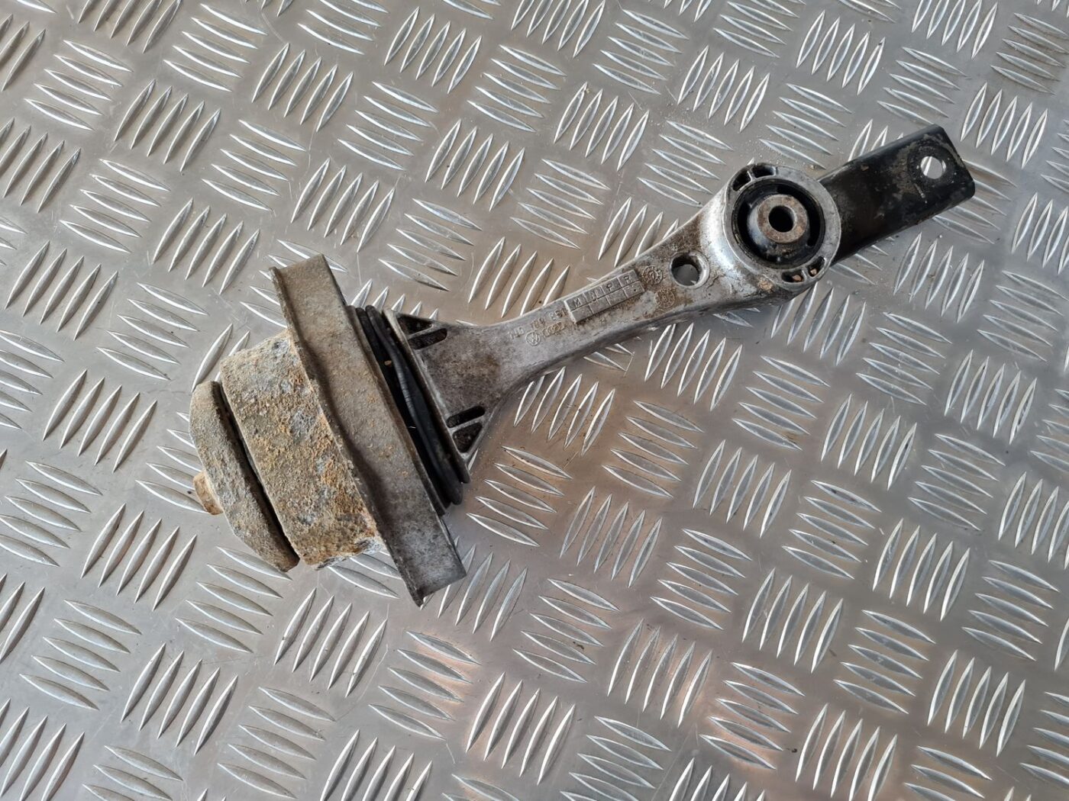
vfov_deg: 53.1
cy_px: 400
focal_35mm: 26
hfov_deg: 67.3
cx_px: 534
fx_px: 803
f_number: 1.8
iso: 200
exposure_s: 1/120
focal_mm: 5.4
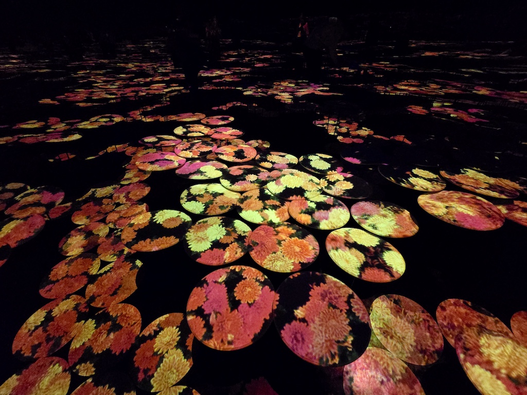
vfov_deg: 89.9
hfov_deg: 106.2
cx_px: 264
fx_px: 198
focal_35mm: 13
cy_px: 198
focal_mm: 2.2
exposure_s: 1/24
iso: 2000
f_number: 2.2
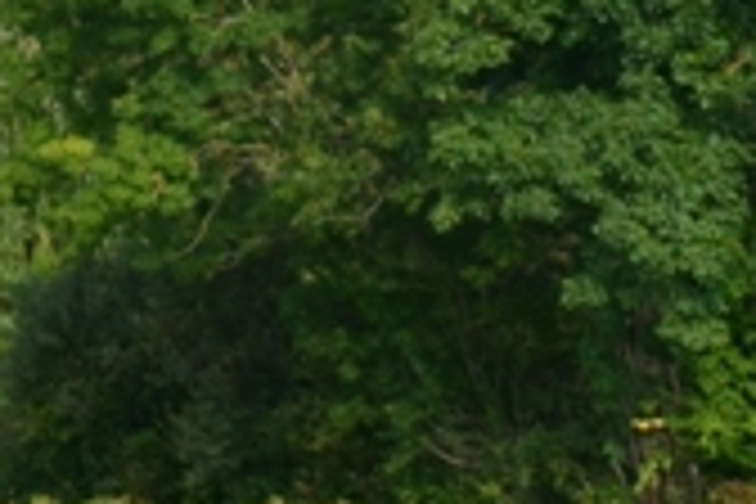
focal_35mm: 748
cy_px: -536
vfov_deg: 1.8
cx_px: -981
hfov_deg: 2.7
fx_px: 15715
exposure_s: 1/125
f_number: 11
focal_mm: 105
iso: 125
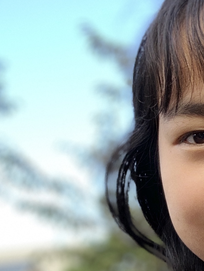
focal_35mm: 99
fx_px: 778
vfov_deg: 18.8
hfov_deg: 14.7
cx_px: 209
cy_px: 319
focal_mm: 2.87
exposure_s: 1/121
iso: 50
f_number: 2.2
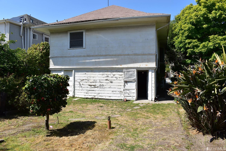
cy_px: 76
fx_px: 170
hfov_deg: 67.4
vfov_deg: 48.0
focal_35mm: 27
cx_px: 113
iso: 400
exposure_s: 1/500
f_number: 11
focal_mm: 18
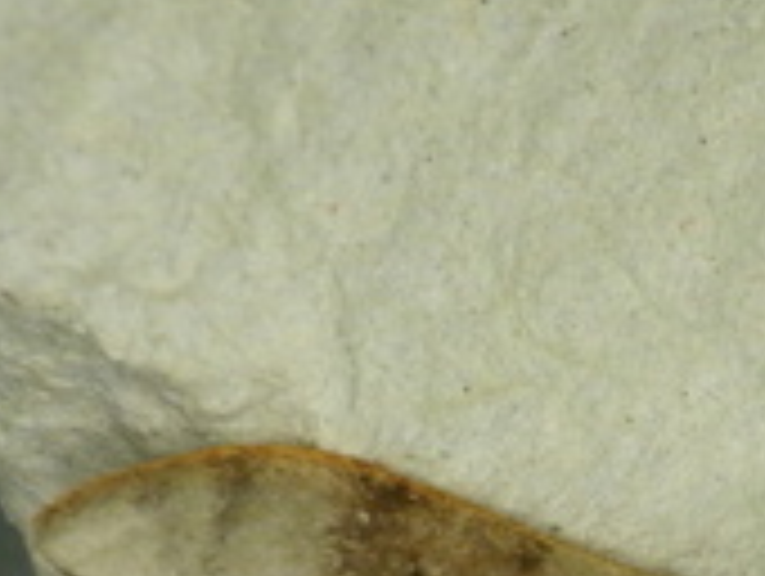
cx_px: 711
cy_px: 806
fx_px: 3497
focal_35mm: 158
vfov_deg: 9.2
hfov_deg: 12.4
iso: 250
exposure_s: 1/800
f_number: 4.6
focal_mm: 6.1
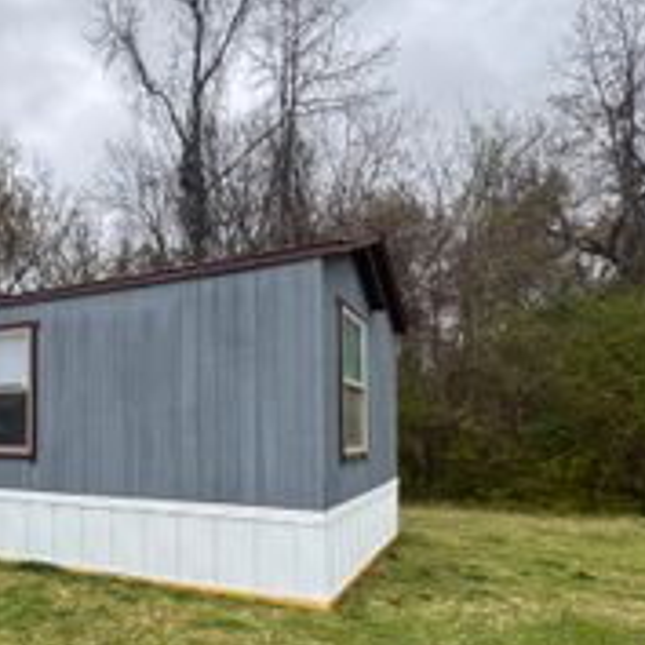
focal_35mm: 28
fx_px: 590
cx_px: 138
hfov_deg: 53.8
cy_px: 423
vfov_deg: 56.2
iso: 50
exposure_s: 1/99
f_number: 2.2
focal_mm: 2.22
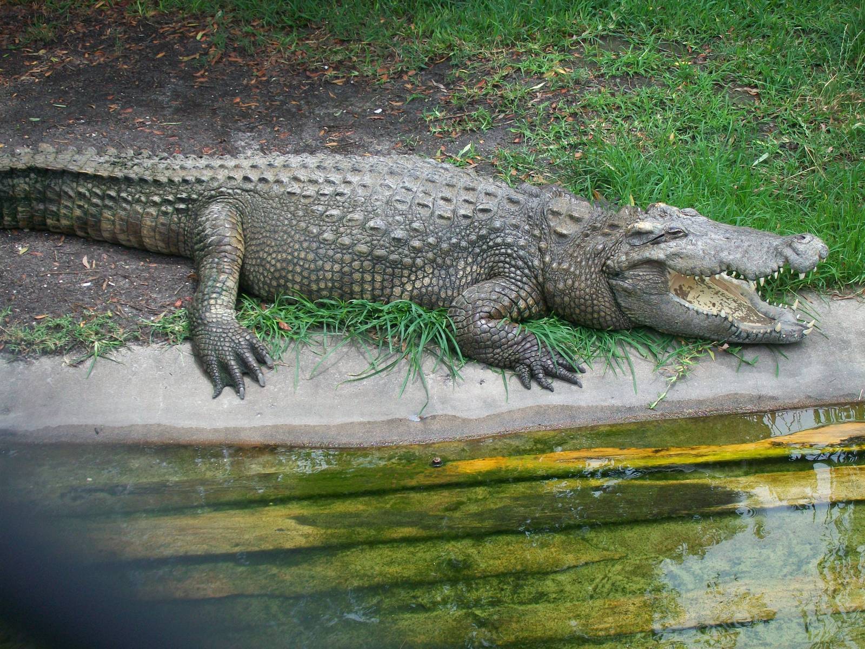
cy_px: 324
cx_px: 432
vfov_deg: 21.0
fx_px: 1749
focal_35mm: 70
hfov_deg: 27.8
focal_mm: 11.6
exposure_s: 1/250
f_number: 3.8
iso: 64
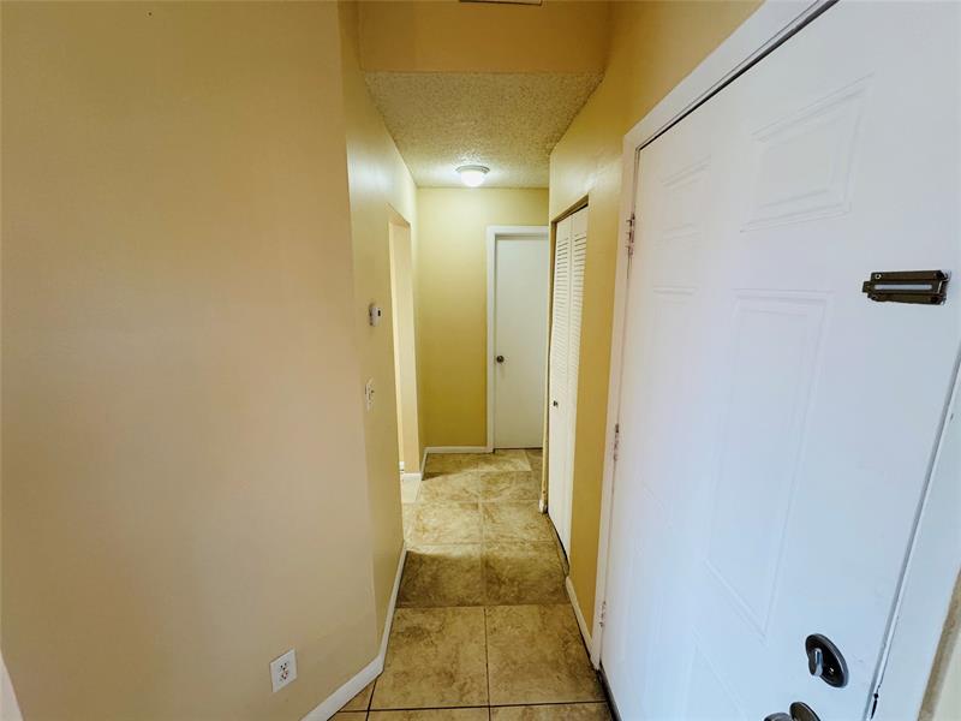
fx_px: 389
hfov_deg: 102.1
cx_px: 480
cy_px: 360
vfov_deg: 85.7
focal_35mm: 14
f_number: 2.2
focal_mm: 2.22
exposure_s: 1/120
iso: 250
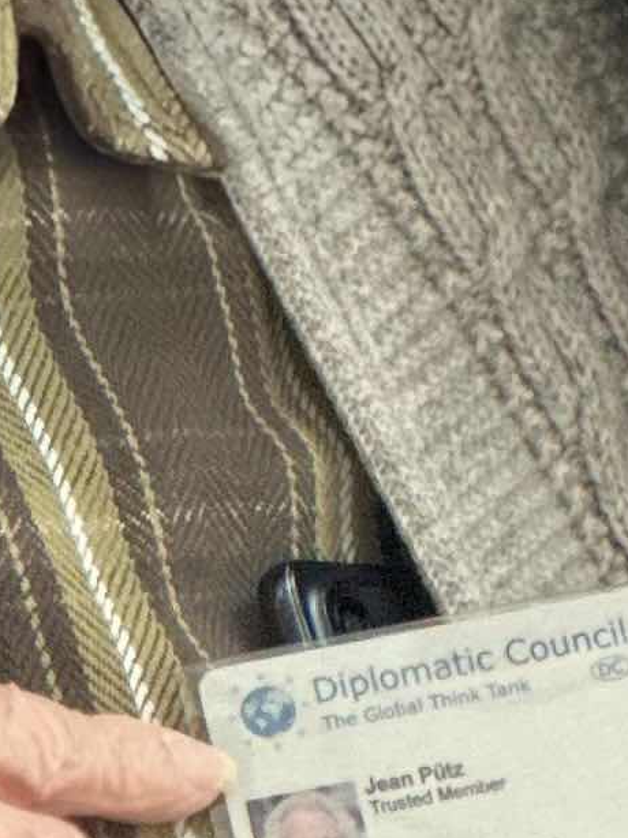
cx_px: 414
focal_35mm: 506
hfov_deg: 2.9
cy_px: -598
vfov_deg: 3.9
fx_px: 12248
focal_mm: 9
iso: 320
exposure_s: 1/40
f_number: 2.8
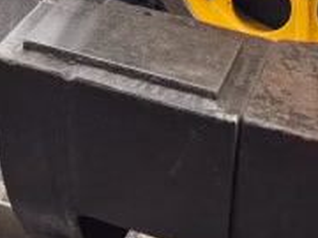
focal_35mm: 131
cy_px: -196
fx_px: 1203
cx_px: -34
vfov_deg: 10.6
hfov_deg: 14.7
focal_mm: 5.54
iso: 500
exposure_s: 1/100
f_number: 1.8
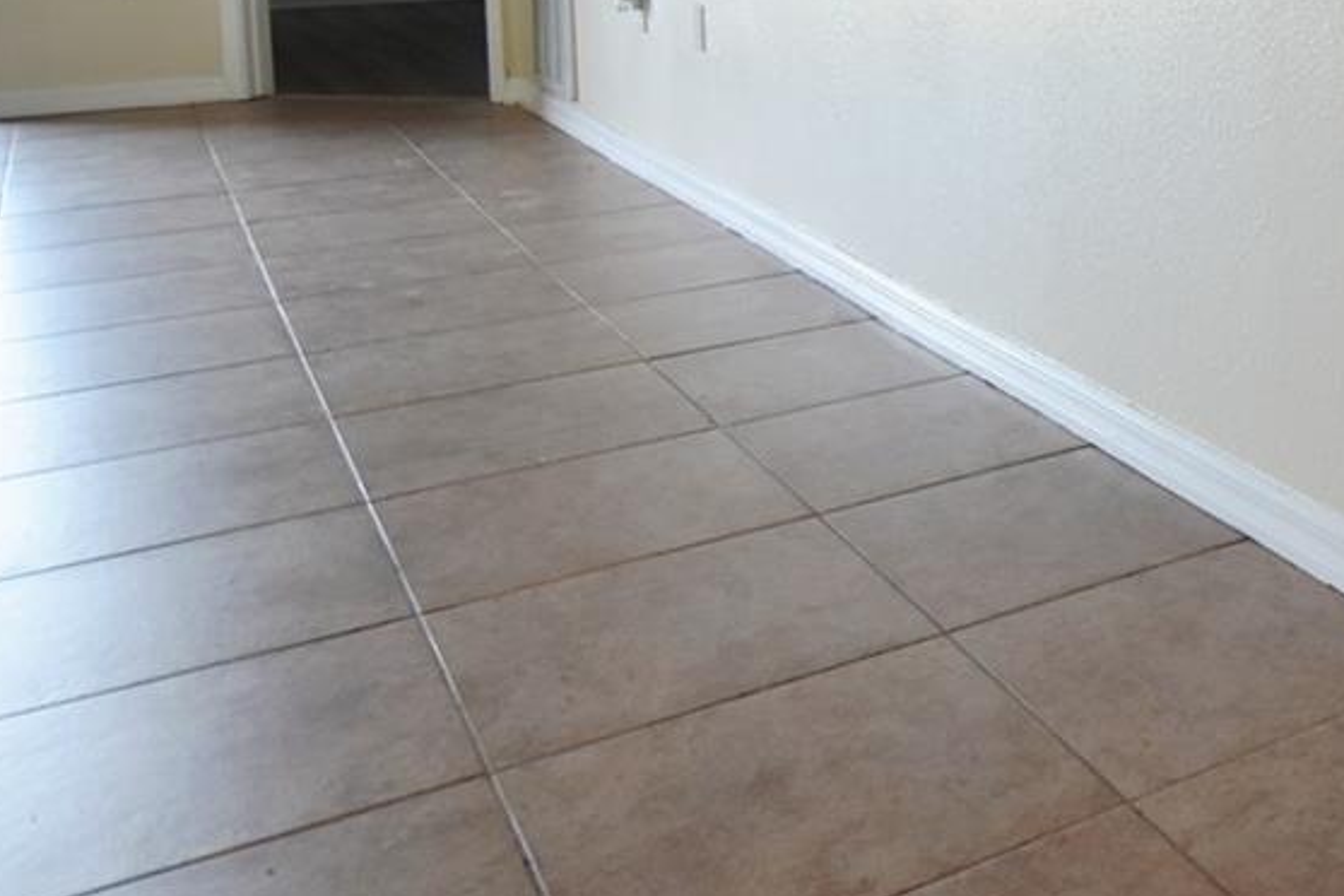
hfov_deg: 37.7
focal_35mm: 43
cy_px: -41
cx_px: 1486
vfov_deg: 28.8
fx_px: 1605
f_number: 3.5
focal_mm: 10
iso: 800
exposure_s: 1/60.2
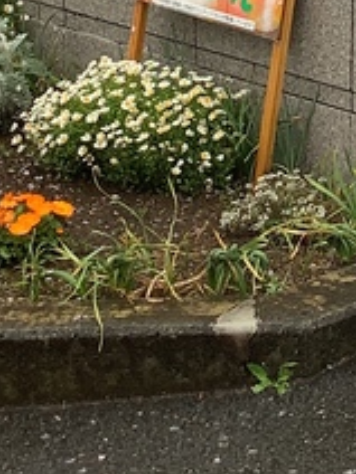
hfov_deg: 11.6
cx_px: 421
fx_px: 1714
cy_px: -84
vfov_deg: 15.2
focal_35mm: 125
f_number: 2.4
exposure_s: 1/120
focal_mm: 3.3
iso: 32
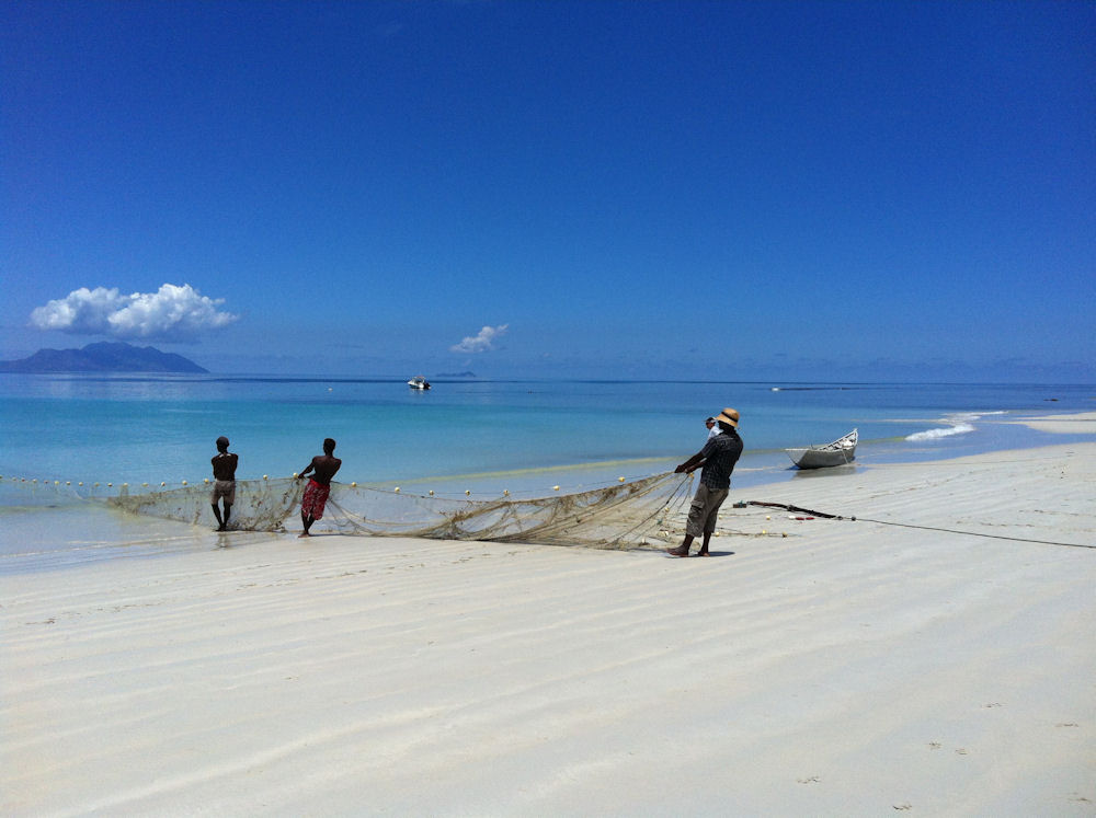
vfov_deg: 40.6
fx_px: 1107
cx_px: 548
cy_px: 409
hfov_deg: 52.7
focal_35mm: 35
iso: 80
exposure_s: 1/4309
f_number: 2.8
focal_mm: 3.85
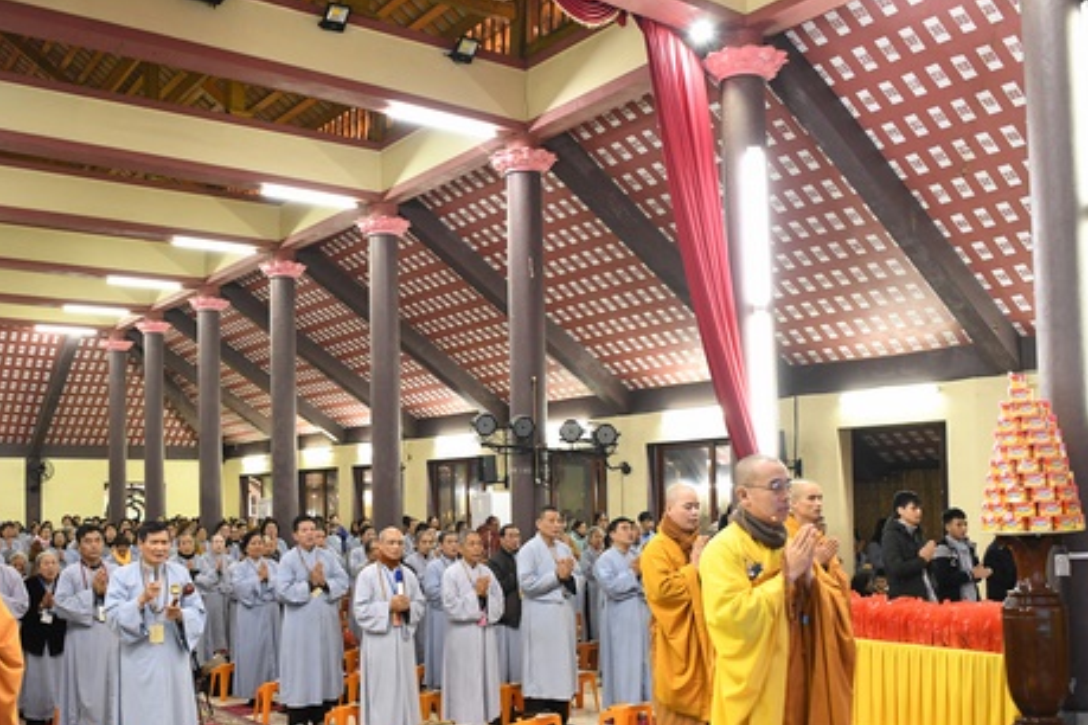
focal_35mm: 34
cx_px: 460
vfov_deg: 38.5
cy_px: 470
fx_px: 1027
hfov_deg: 55.6
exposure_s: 1/125
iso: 2500
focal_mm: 24
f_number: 2.8
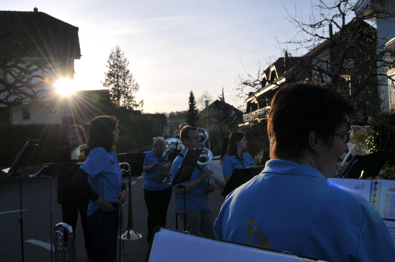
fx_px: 395
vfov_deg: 36.8
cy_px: 131
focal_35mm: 36
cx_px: 198
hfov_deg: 53.2
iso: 200
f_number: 9
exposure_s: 1/320
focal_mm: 24
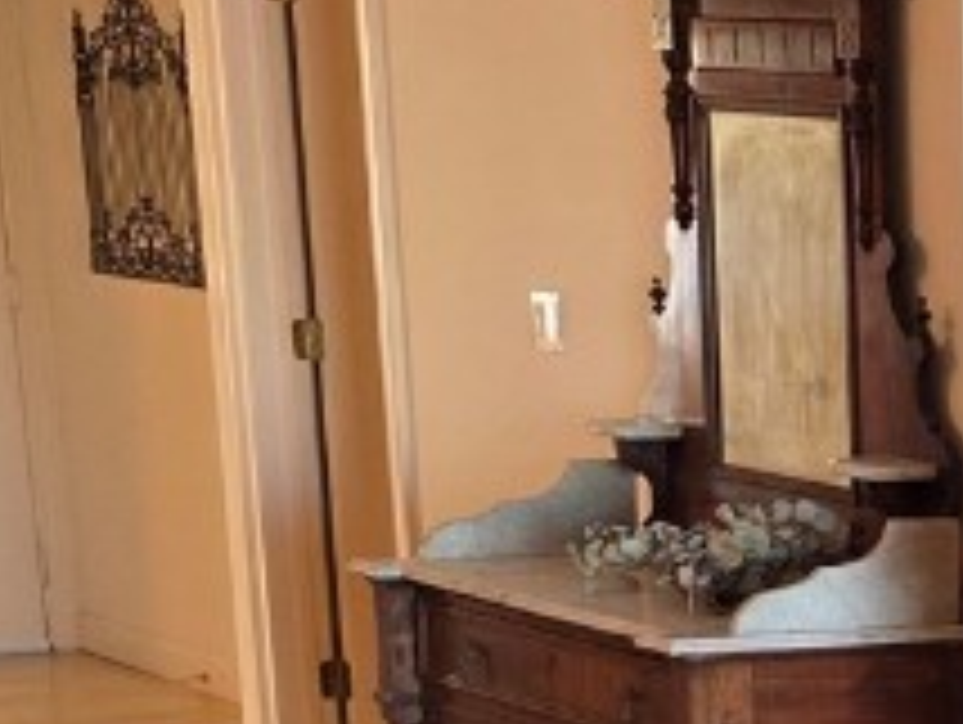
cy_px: 1052
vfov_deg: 12.8
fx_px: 3064
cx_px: 1750
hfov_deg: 15.3
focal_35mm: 110
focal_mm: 6.3
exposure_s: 1/120
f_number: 1.7
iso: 250
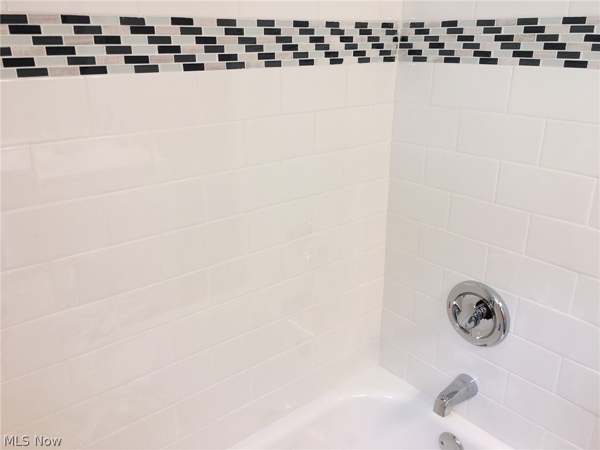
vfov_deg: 48.2
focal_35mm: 29
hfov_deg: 61.7
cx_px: 300
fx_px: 503
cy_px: 225
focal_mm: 4.15
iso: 25
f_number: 2.2
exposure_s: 1/48
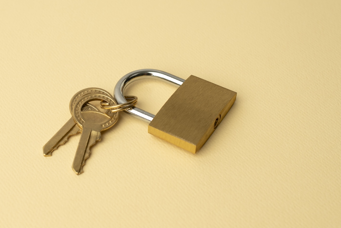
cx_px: 125
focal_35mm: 75
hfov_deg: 26.9
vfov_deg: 18.2
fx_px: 710
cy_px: 93
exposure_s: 1/100
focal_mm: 35
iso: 100
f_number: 5
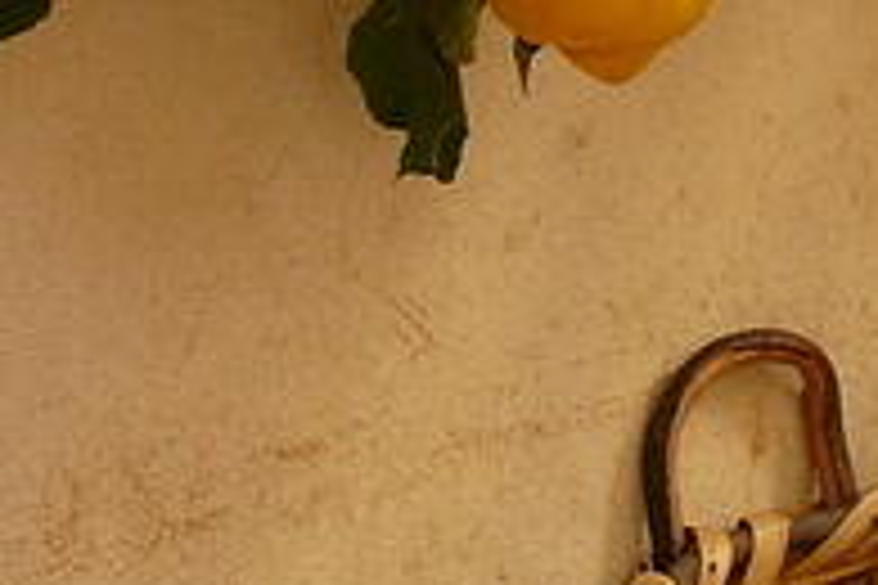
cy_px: 252
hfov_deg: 15.6
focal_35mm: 123
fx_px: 3000
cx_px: 1225
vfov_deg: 11.1
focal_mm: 6
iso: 100
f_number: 2.8
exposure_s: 1/40
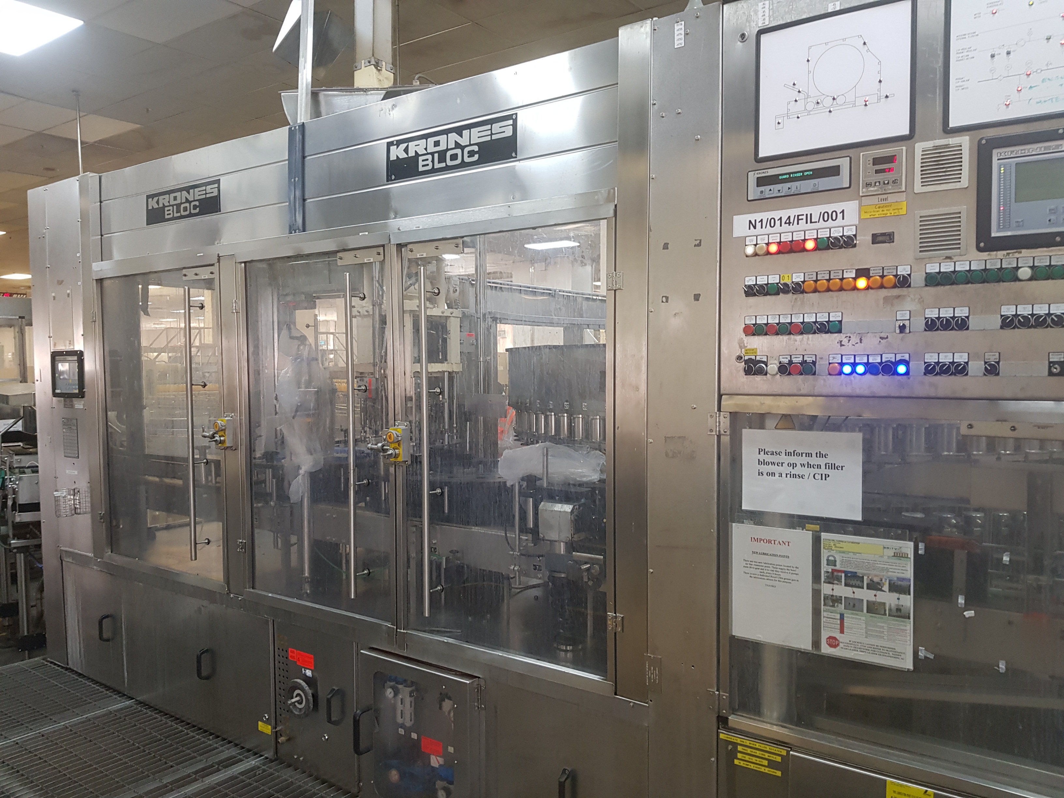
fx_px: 799
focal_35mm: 26
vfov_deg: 53.1
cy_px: 399
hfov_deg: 67.3
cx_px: 532
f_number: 1.7
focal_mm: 4.3
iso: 160
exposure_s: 1/33
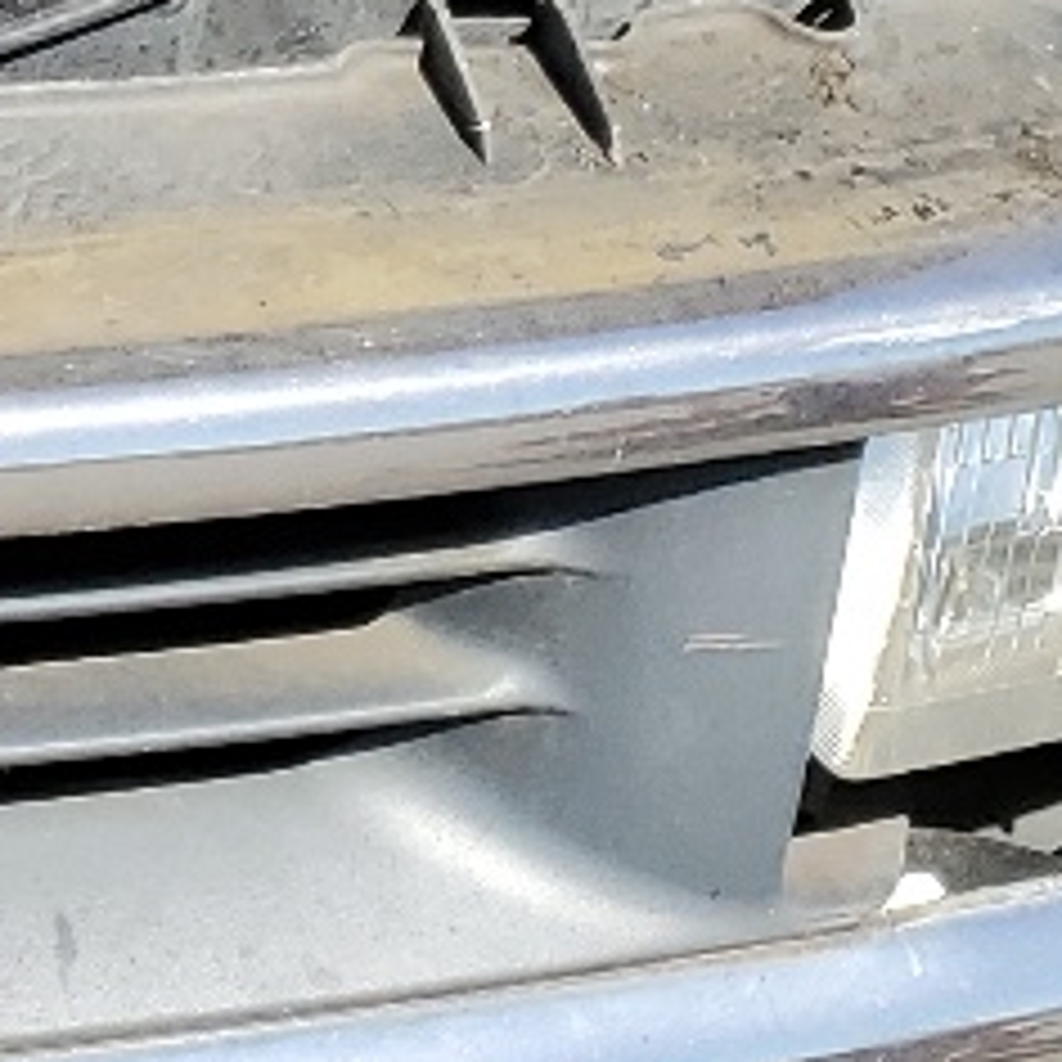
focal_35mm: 156
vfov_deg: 10.5
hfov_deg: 9.8
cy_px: -860
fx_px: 5415
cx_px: -1508
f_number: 1.5
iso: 50
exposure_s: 1/2500
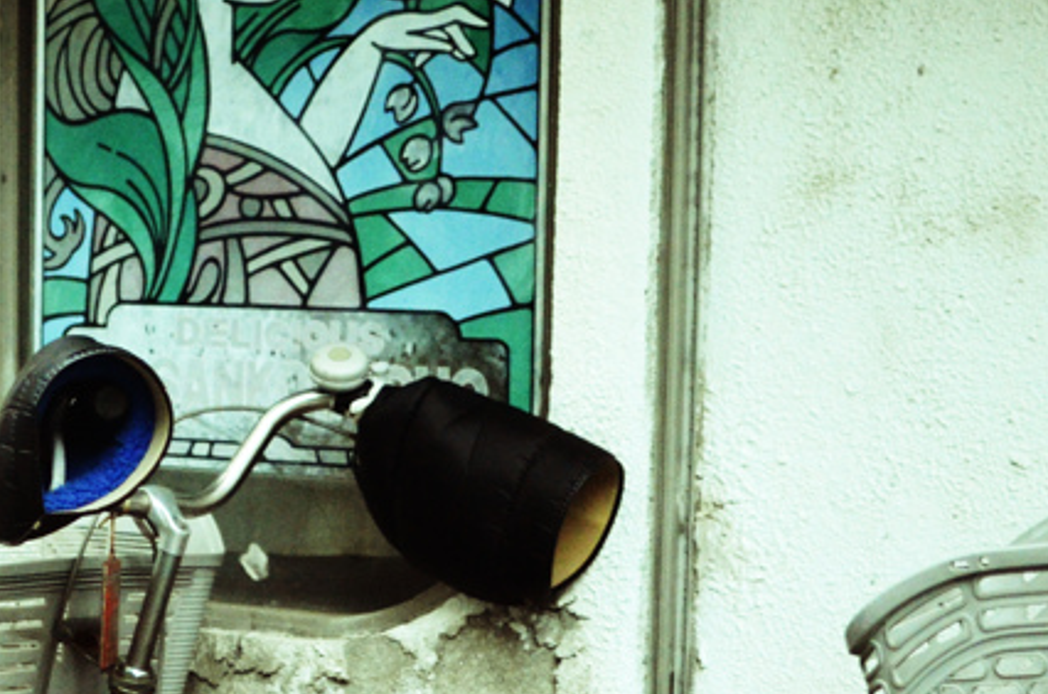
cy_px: 625
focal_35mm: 126
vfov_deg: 10.8
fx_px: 3666
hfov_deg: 15.8
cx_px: -143
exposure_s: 1/1000
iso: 2200
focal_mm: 35
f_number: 2
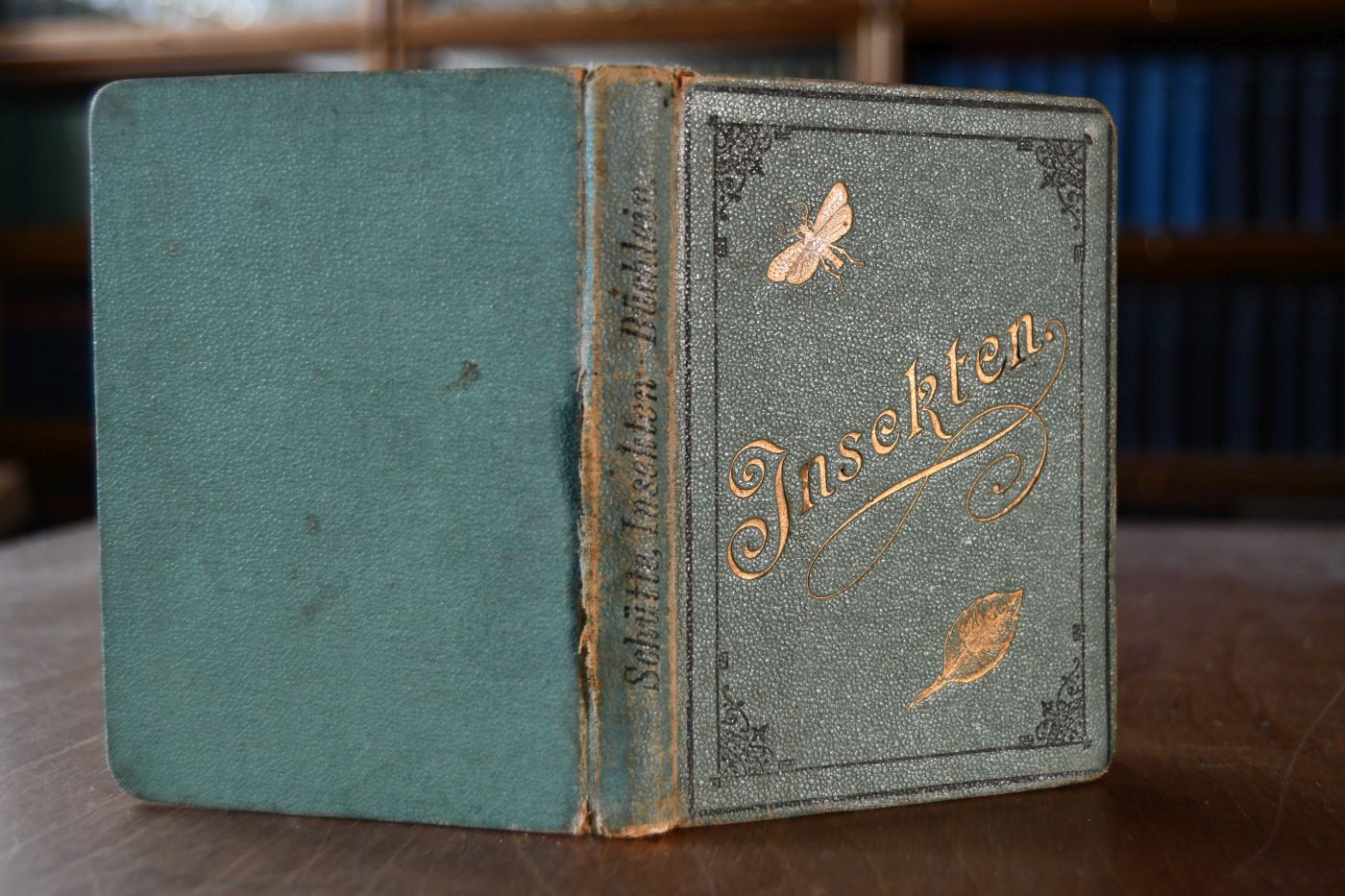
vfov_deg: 29.2
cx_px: 672
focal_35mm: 46
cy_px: 448
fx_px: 1718
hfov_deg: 42.7
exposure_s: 1/160
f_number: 4.2
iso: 800
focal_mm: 31
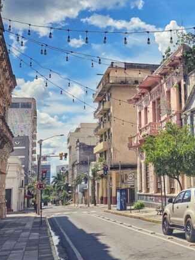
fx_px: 406
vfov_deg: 35.3
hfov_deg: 25.6
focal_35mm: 54
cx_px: 196
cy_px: 94
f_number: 1.7
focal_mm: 6.3
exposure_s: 1/1111
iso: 12
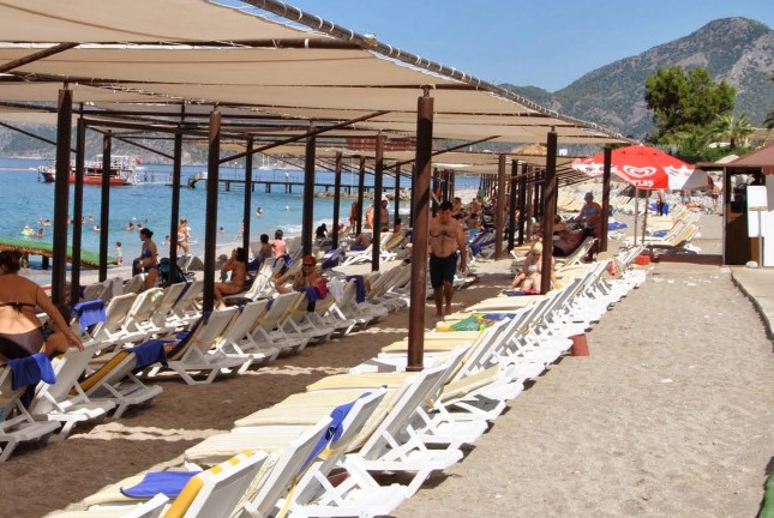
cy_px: 222
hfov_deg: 31.0
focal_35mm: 64
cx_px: 225
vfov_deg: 21.3
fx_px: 1378
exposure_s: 1/250
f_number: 8
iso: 100
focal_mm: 24
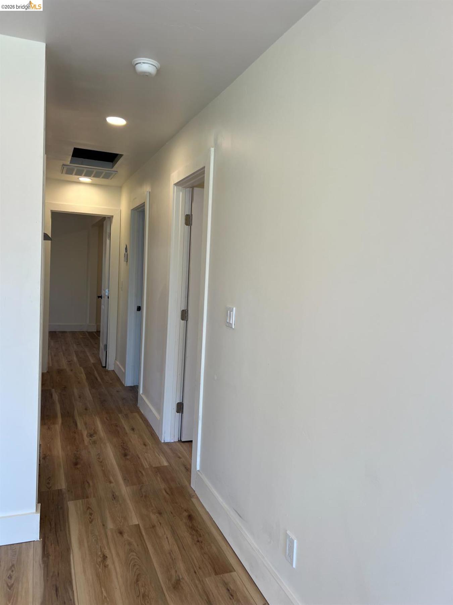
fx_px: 454
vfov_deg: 67.3
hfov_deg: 53.1
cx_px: 226
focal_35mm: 26
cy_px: 302
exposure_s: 1/197
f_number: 1.5
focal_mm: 5.7
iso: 40
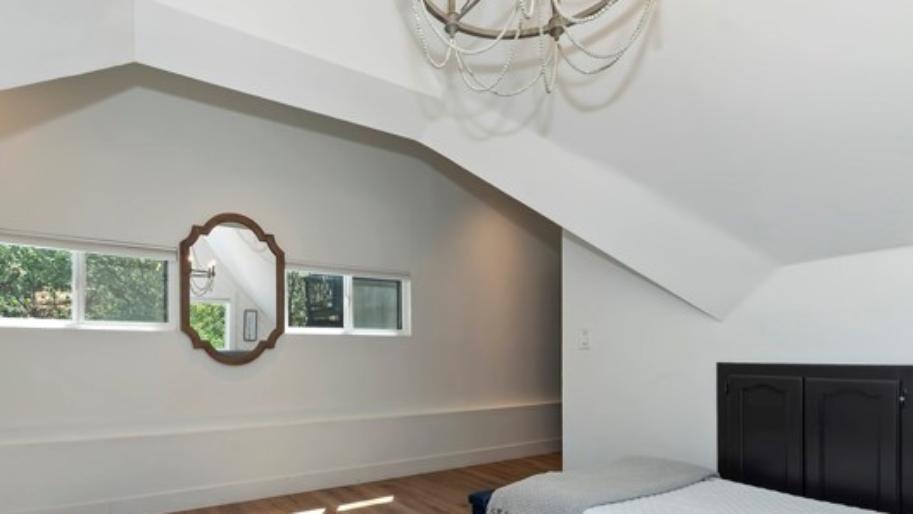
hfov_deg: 89.0
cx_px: 394
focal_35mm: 19
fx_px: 460
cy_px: 354
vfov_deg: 56.8
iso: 220
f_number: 8
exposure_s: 1/30
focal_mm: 10
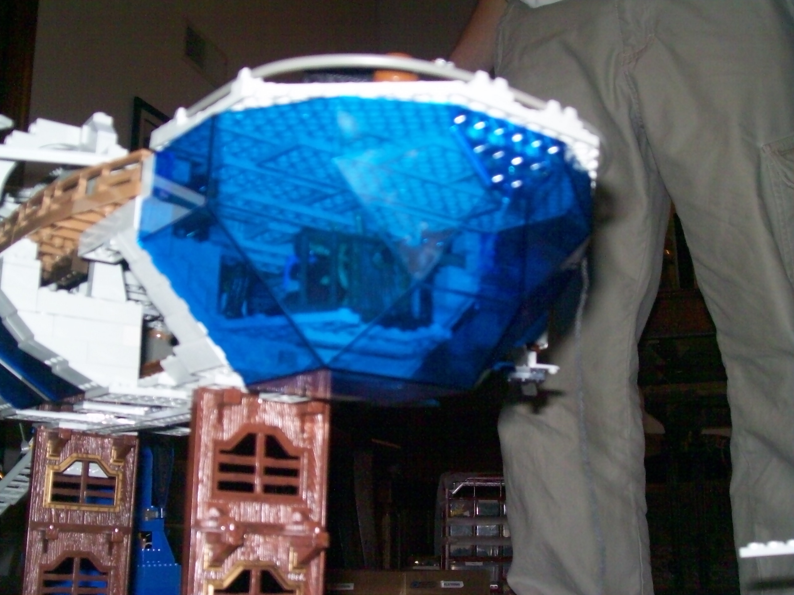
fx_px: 1032
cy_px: 298
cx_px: 397
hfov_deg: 42.1
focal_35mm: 45
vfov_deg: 32.2
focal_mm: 7.6
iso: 160
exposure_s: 1/73.6
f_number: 3
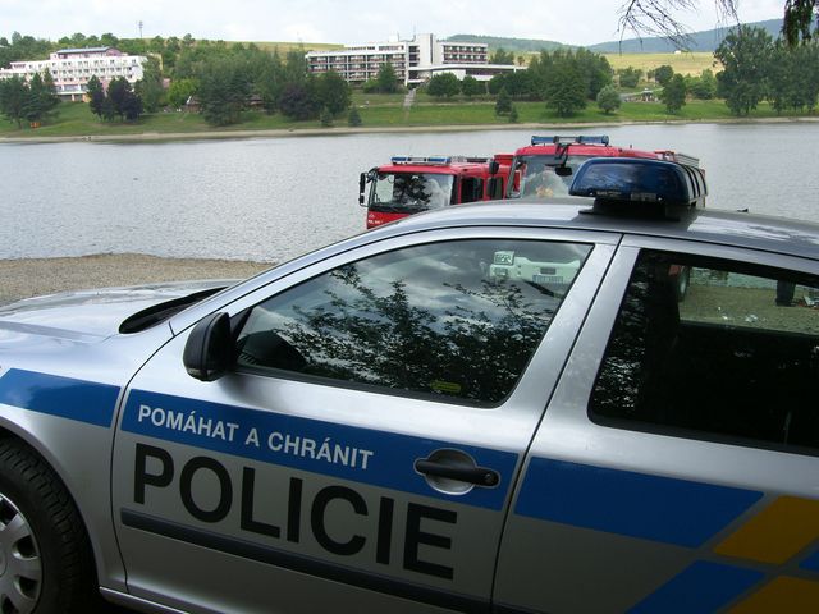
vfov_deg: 36.0
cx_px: 410
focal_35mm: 40
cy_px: 307
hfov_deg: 46.8
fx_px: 946
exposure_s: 1/200
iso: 50
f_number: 6.3
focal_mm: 10.3
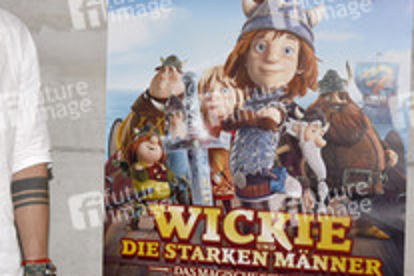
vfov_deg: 14.2
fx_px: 1104
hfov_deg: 20.9
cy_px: 156
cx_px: 67
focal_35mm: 96
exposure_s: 1/125
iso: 1000
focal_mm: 44
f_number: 6.3
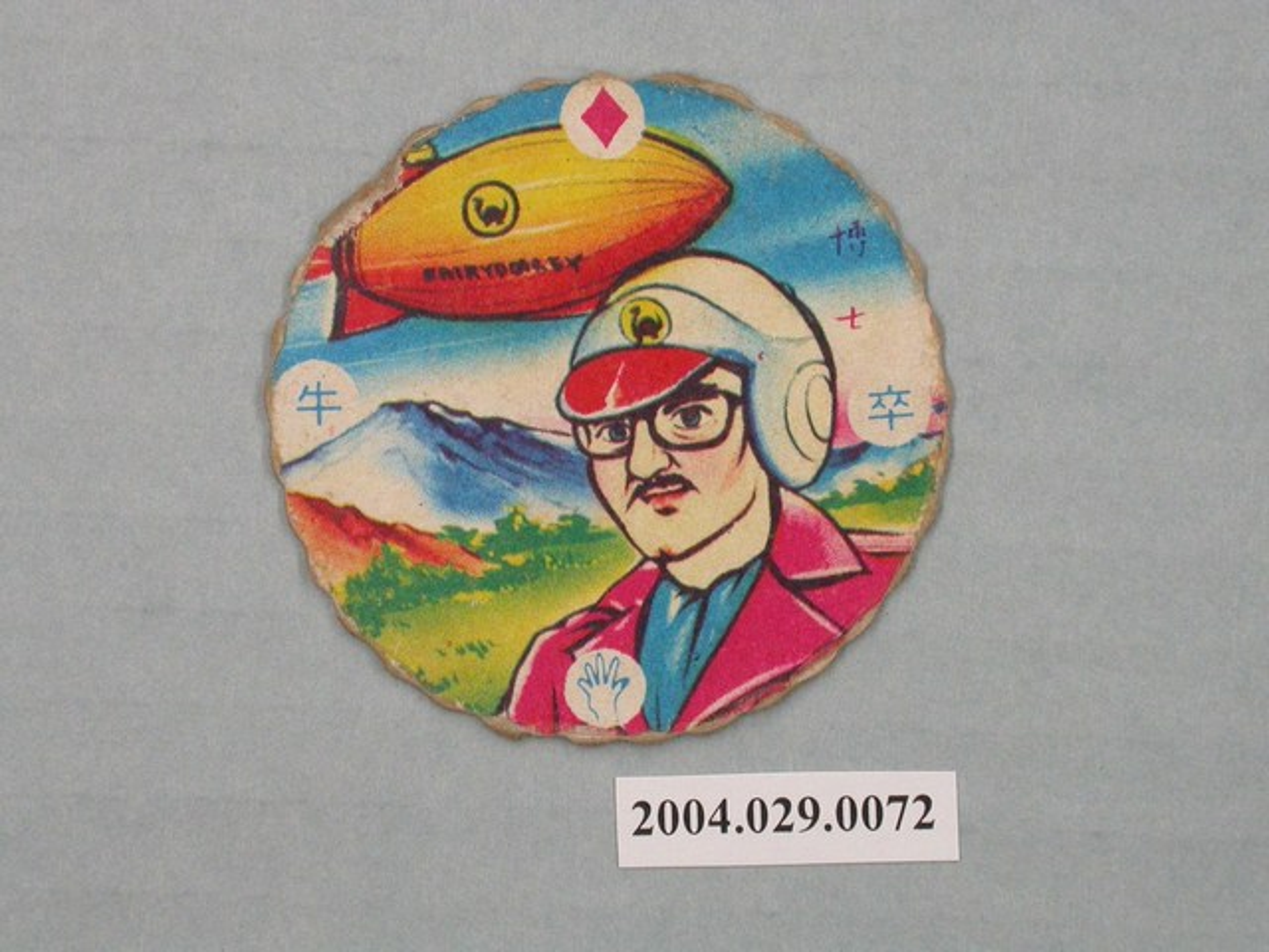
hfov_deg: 12.8
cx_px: 634
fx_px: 5646
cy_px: 476
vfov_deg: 9.6
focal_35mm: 154
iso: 200
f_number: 6.5
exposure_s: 1/30
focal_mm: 32
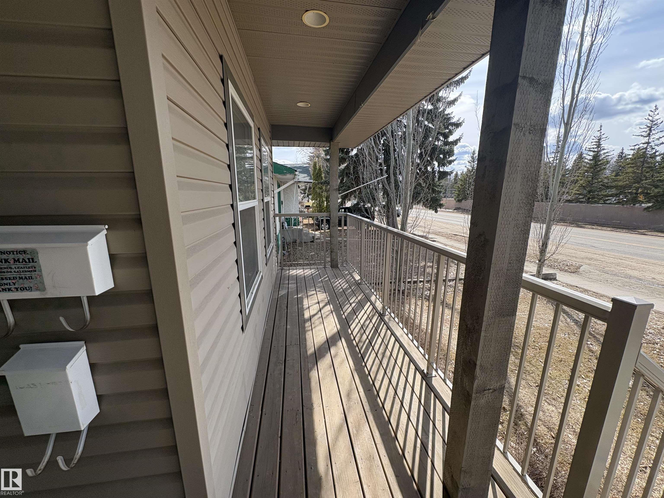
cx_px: 332
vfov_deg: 85.7
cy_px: 249
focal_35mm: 14
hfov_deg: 102.1
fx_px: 269
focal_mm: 2.22
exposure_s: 1/796
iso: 64
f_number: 2.2
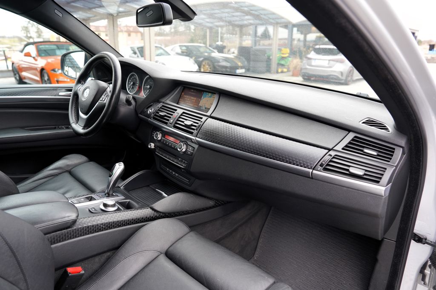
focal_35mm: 24
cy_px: 145
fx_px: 291
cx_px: 218
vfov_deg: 53.1
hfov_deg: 73.7
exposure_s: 1/160
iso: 640
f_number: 4
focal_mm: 24
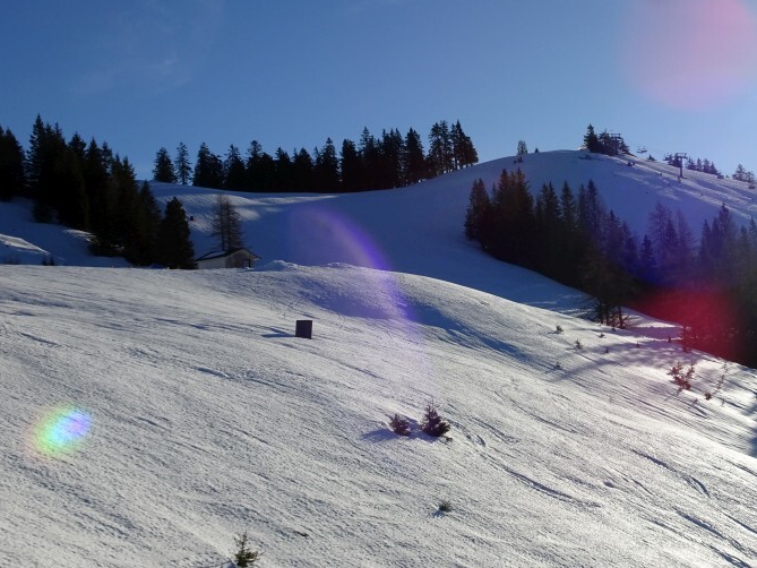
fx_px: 1072
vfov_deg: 29.6
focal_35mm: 49
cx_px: 537
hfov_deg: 38.2
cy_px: 241
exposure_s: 1/1600
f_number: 4
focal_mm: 5.43
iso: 80
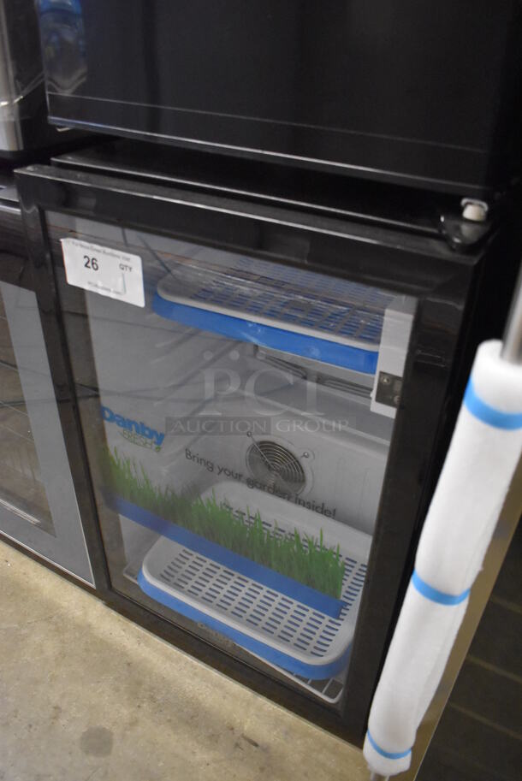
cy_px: 390
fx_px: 586
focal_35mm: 27
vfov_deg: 67.3
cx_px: 261
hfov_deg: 48.0
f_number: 3.5
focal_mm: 18
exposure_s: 1/125
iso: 6400
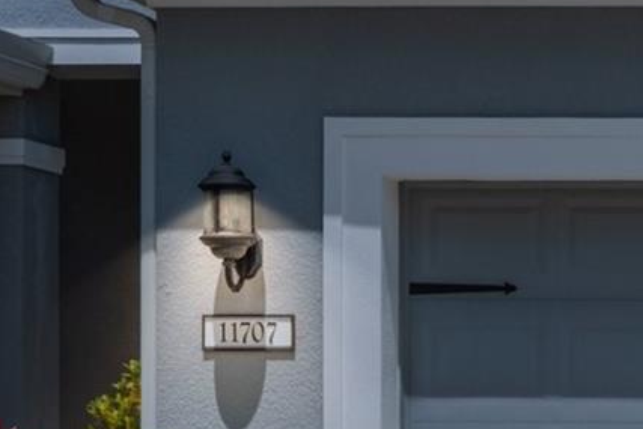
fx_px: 1608
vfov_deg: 15.1
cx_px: 961
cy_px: 330
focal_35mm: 90
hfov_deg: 19.7
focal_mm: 24
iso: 320
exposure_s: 1/1250
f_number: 8
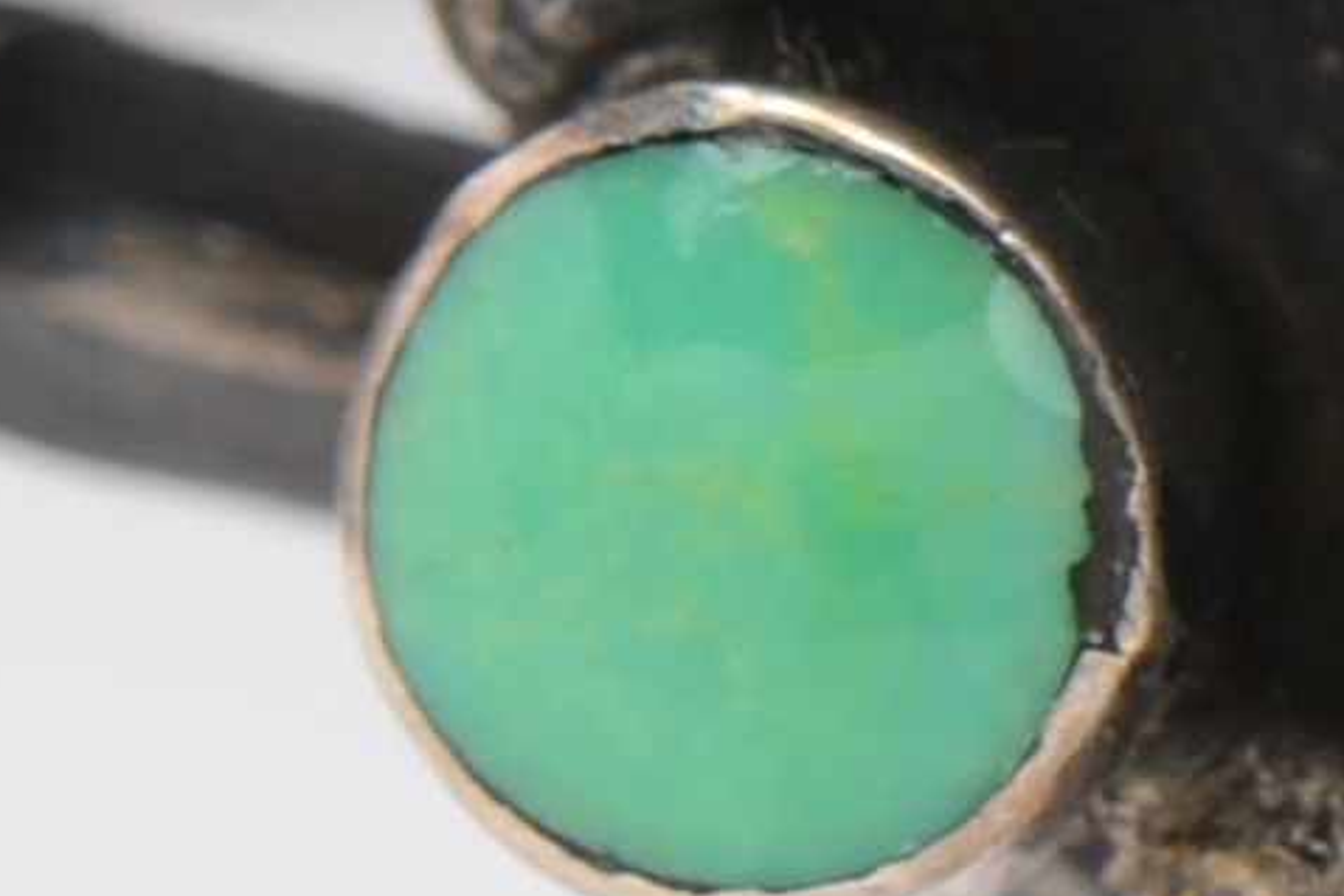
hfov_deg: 3.1
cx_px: 1170
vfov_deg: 2.1
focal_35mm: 656
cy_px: 171
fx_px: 24481
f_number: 14
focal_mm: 85
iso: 200
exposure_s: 1/125
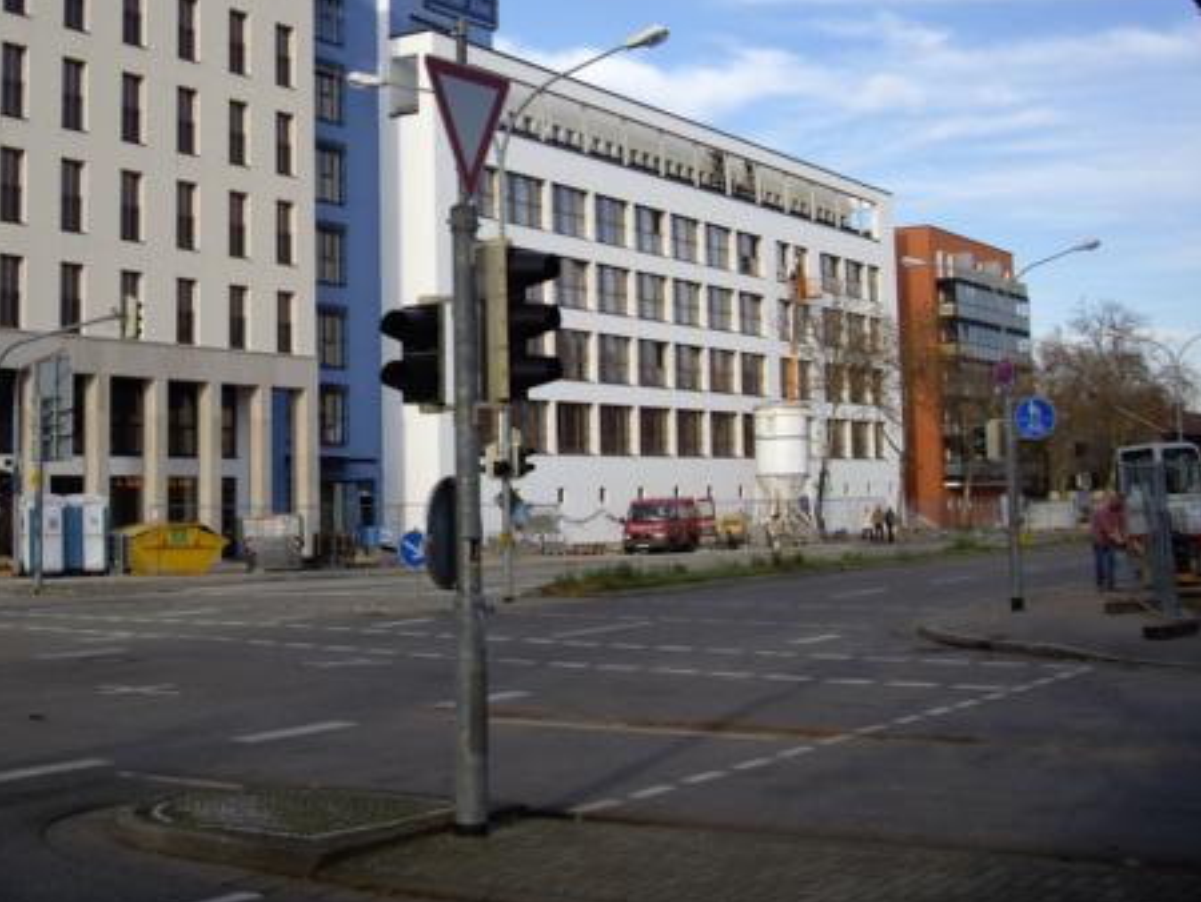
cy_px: 278
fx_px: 1875
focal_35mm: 54
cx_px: 371
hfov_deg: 35.1
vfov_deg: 26.8
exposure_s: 1/80
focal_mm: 7.9
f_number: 8
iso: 64
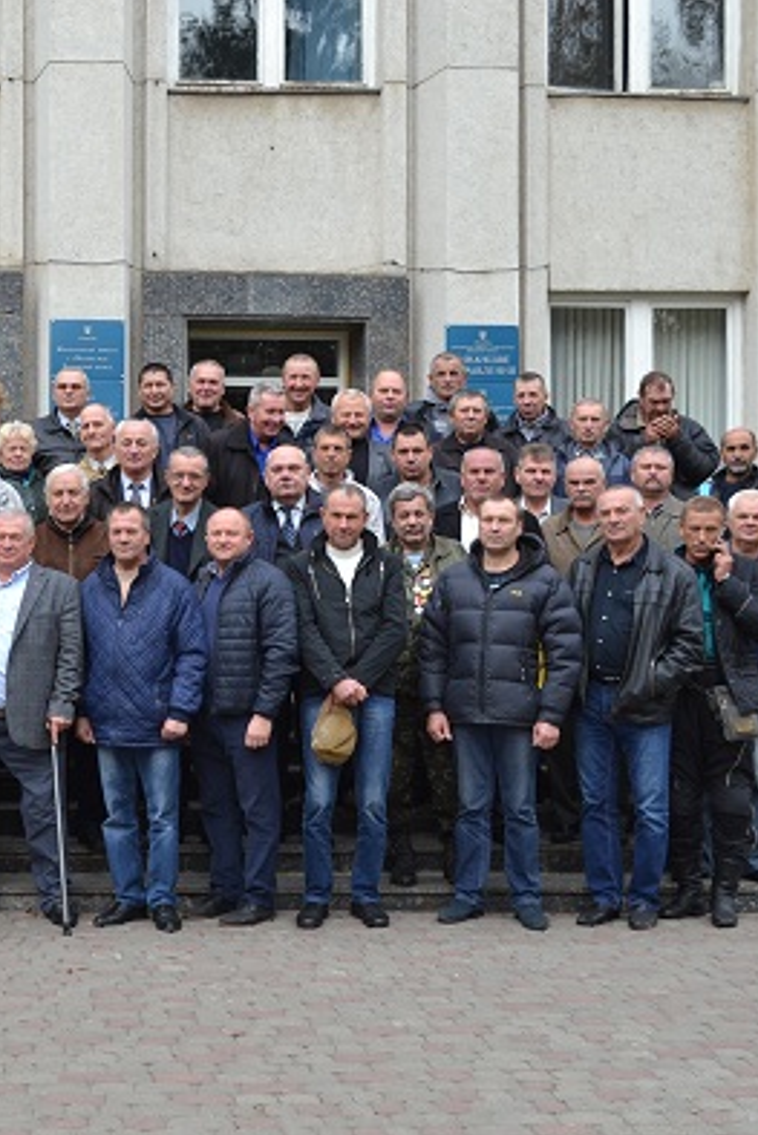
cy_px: 565
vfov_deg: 31.4
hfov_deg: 20.9
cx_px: 92
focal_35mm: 64
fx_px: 2019
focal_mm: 28
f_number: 5.6
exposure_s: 1/125
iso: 200
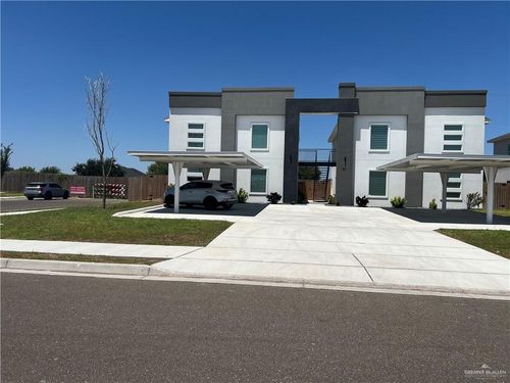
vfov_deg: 53.1
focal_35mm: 26
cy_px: 192
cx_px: 255
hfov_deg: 67.3
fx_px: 383
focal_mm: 5.7
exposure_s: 1/11364
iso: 50
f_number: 1.5
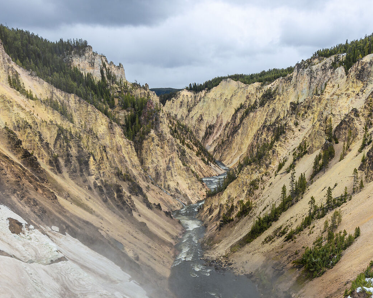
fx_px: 408
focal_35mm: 37
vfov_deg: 38.9
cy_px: 230
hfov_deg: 48.9
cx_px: 215
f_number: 16
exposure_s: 1/125
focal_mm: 17
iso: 100
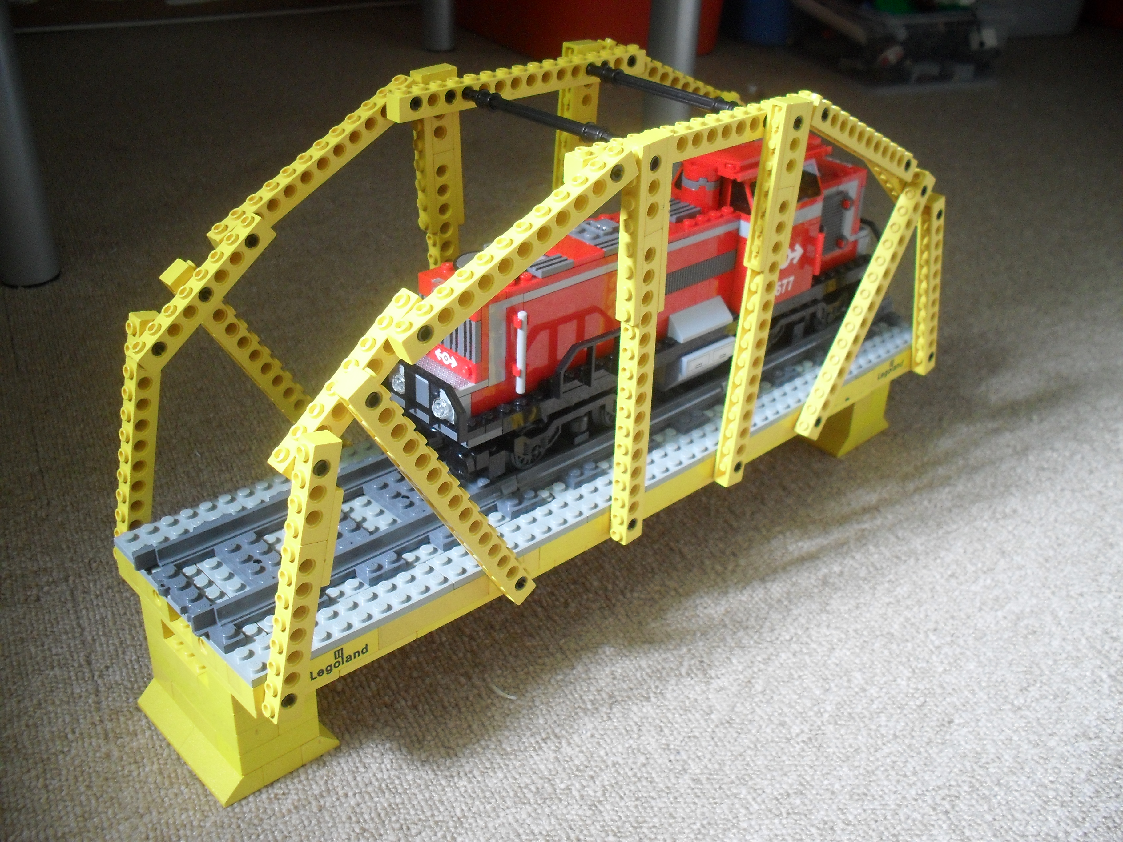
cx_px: 562
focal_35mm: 35
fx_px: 1135
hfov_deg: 52.6
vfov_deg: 40.7
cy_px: 421
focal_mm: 6.3
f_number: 3.2
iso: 200
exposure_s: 1/2
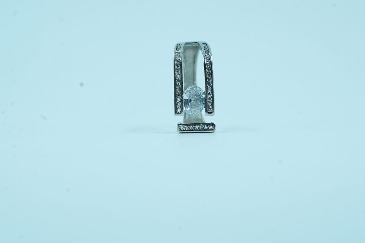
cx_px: 180
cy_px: 70
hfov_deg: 13.6
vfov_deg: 9.1
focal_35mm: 151
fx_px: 1531
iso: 400
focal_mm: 105
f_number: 11
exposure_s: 1/125
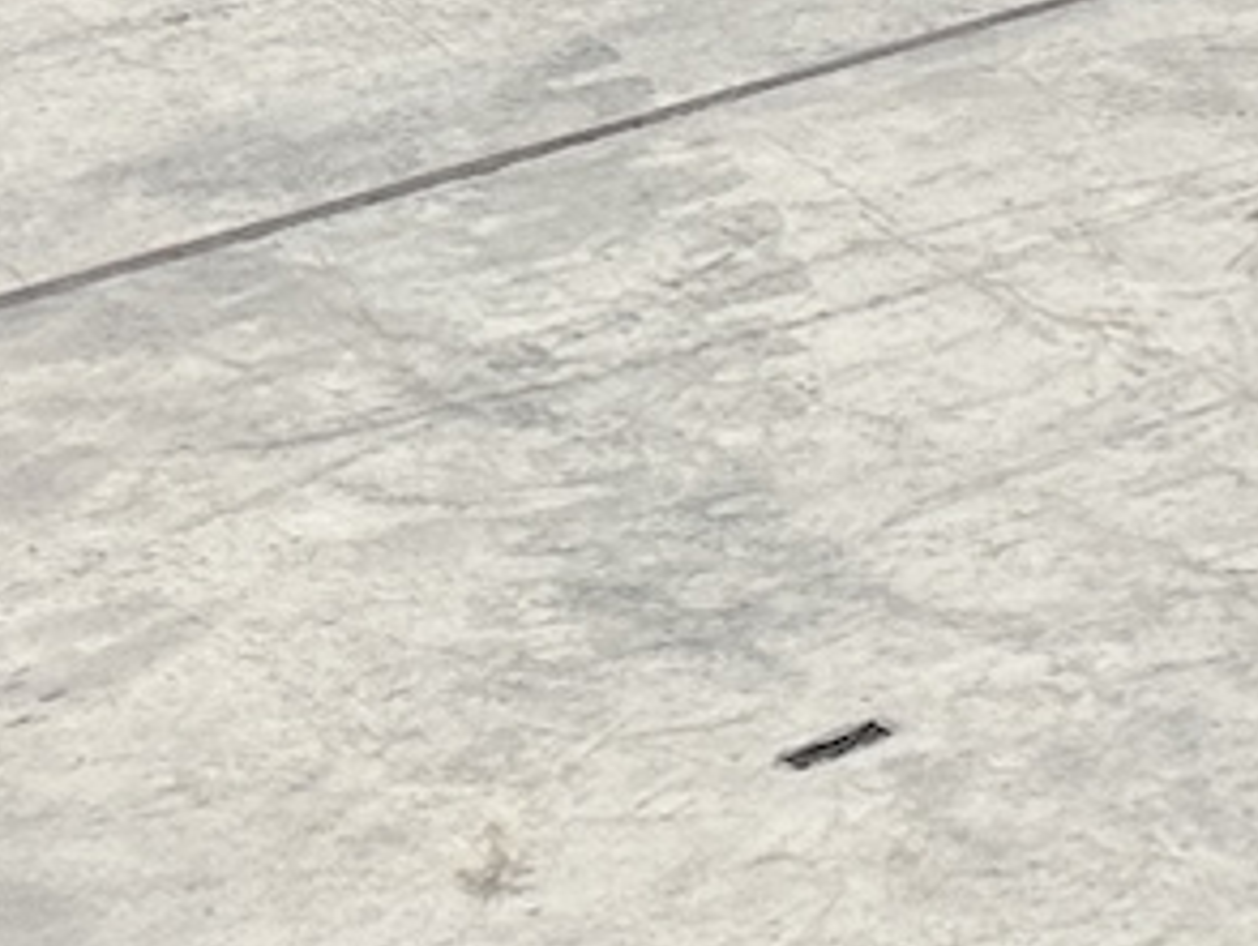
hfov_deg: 9.0
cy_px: -1545
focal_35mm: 163
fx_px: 5929
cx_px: 4112
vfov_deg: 8.2
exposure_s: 1/209
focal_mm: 6.86
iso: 64
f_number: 1.78
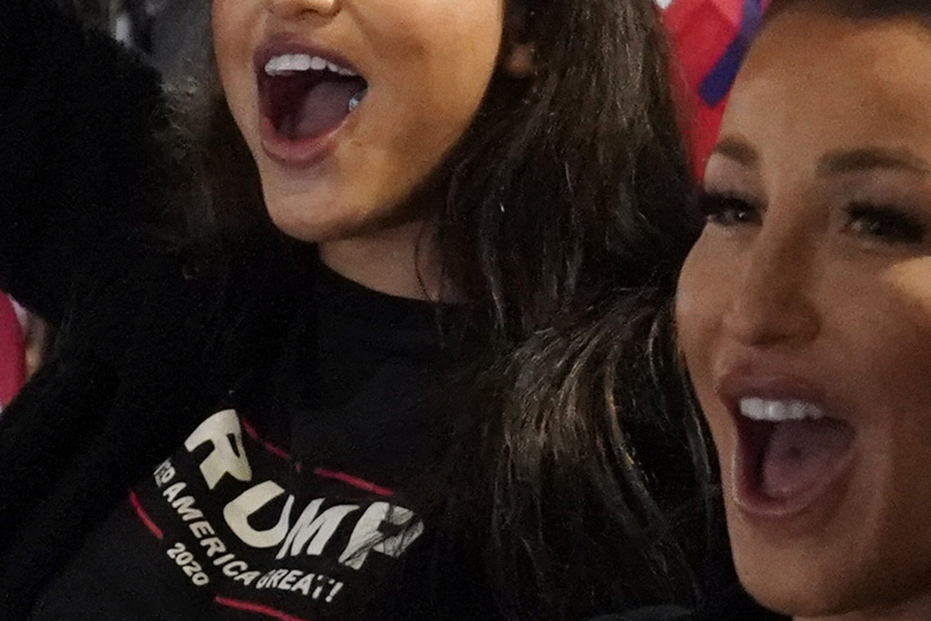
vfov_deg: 8.6
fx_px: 3982
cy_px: -386
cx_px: 424
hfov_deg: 13.3
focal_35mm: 154
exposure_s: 1/160
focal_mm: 26
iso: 12800
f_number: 2.8
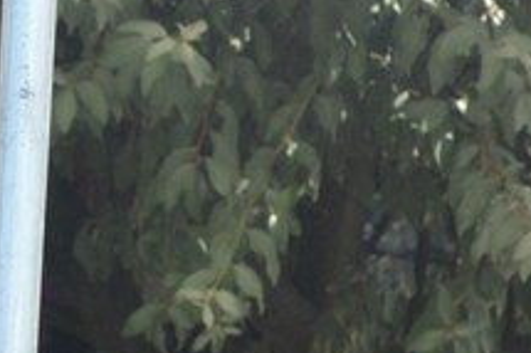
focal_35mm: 979
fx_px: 14429
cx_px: -487
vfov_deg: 1.4
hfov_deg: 2.1
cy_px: 489
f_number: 16
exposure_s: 1/1000
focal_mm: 250
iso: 4000
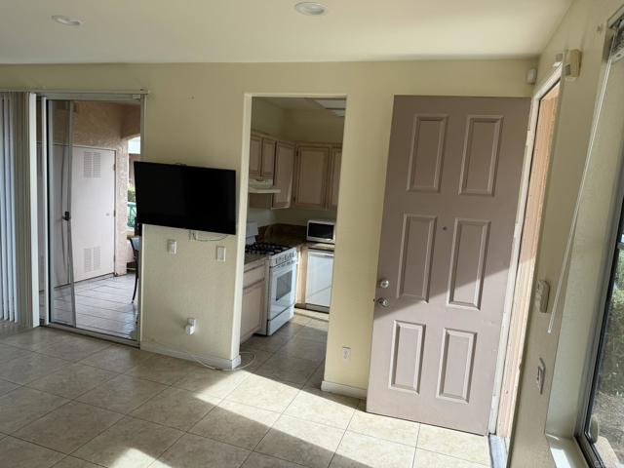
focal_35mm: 24
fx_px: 433
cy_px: 234
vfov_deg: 56.8
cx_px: 312
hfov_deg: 71.6
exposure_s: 1/256
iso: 64
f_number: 1.78
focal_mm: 6.76
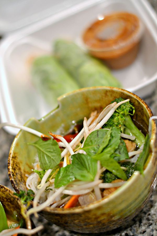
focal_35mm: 75
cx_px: 78
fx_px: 491
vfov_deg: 27.0
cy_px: 118
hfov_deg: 18.2
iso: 400
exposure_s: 1/60
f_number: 2
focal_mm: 50
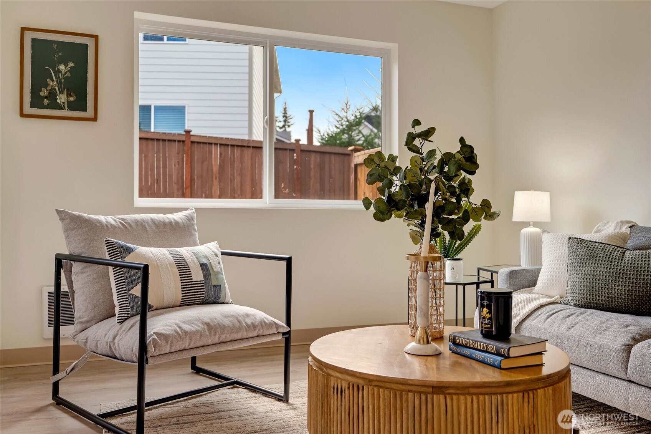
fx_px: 560
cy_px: 217
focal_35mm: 31
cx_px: 326
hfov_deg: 60.3
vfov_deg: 42.3
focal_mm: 31
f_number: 4
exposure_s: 1/6400
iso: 400
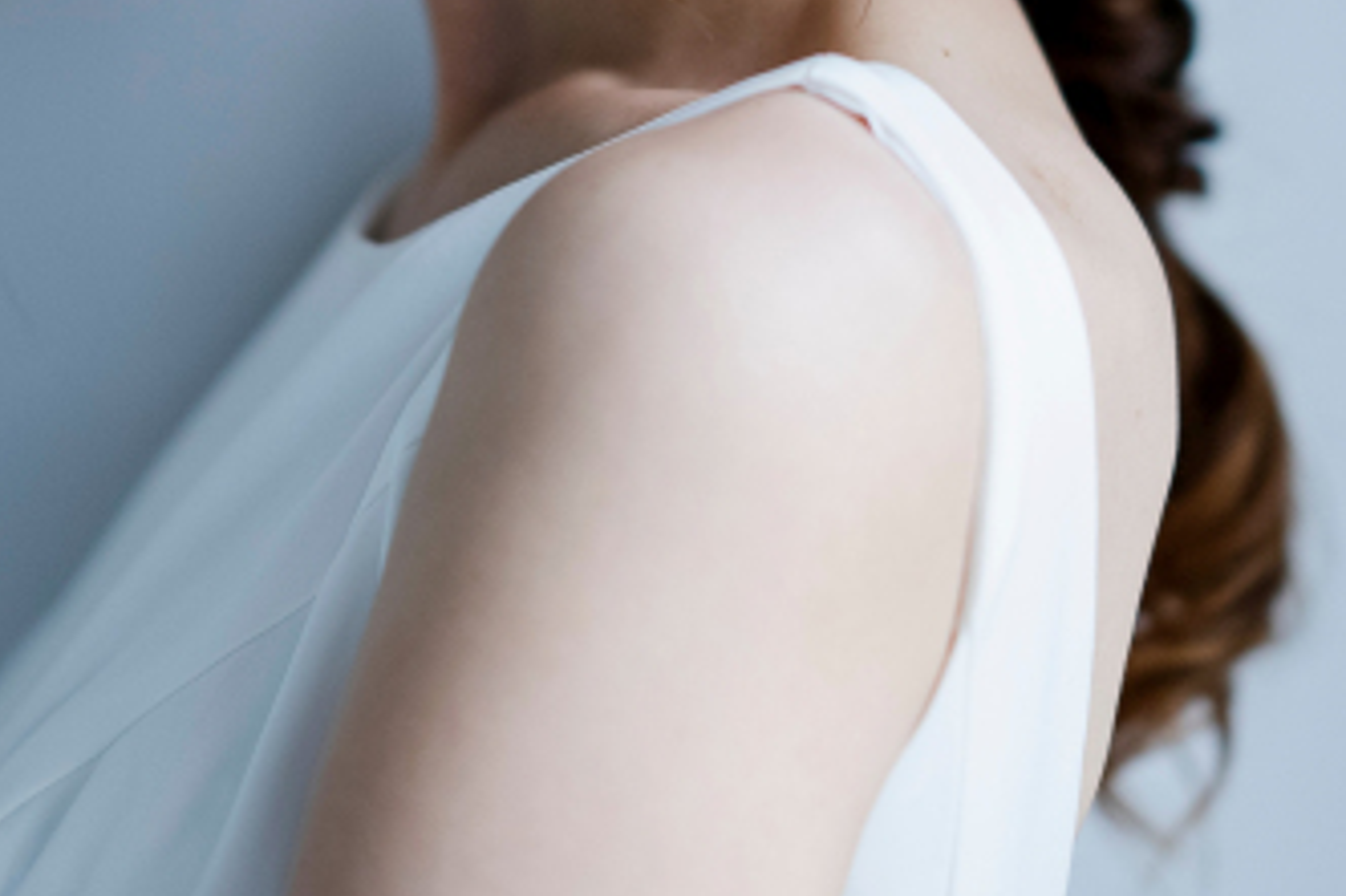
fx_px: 7661
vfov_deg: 6.7
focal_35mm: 205
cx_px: 470
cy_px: -20
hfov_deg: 10.0
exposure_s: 1/500
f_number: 1.4
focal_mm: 85
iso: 640
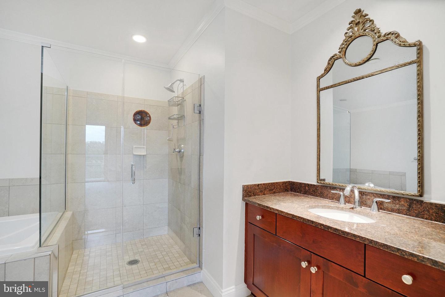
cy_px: 148
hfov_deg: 96.7
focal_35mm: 16
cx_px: 222
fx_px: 198
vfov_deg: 73.7
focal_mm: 16
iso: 1250
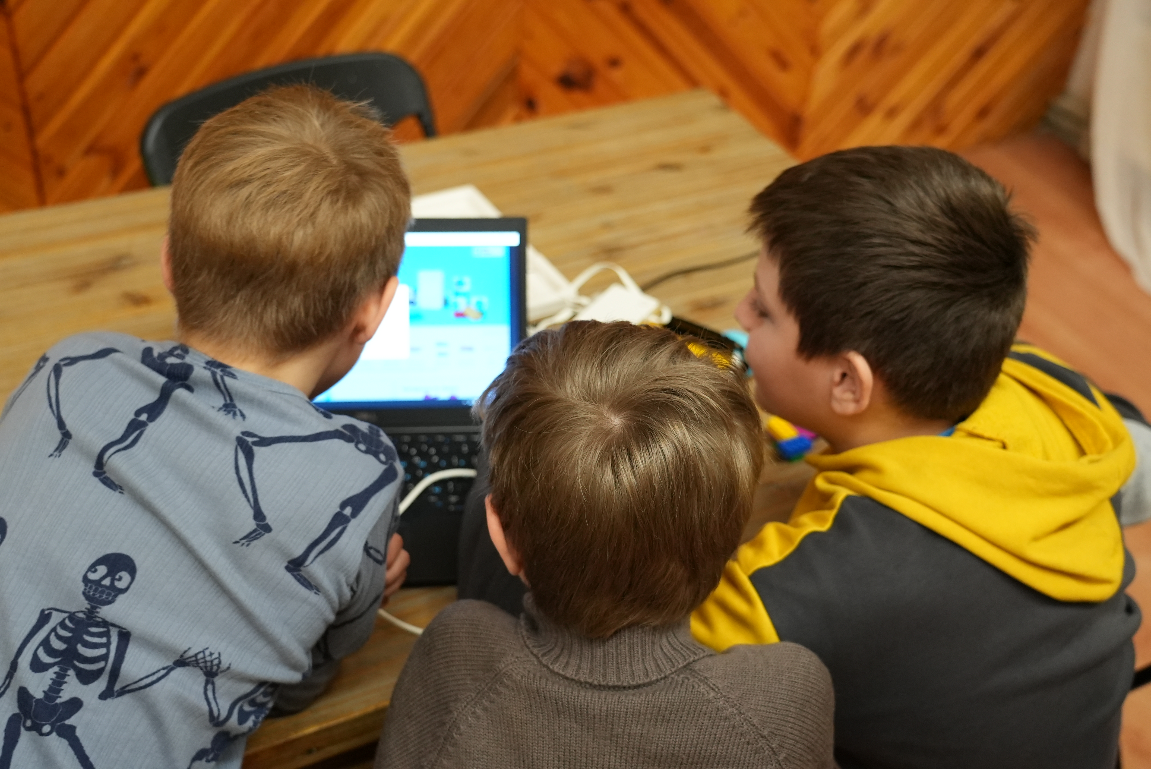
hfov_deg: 44.5
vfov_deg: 30.6
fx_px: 1407
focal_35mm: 44
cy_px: 384
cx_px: 576
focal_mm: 44
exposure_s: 1/160
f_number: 4
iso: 5000
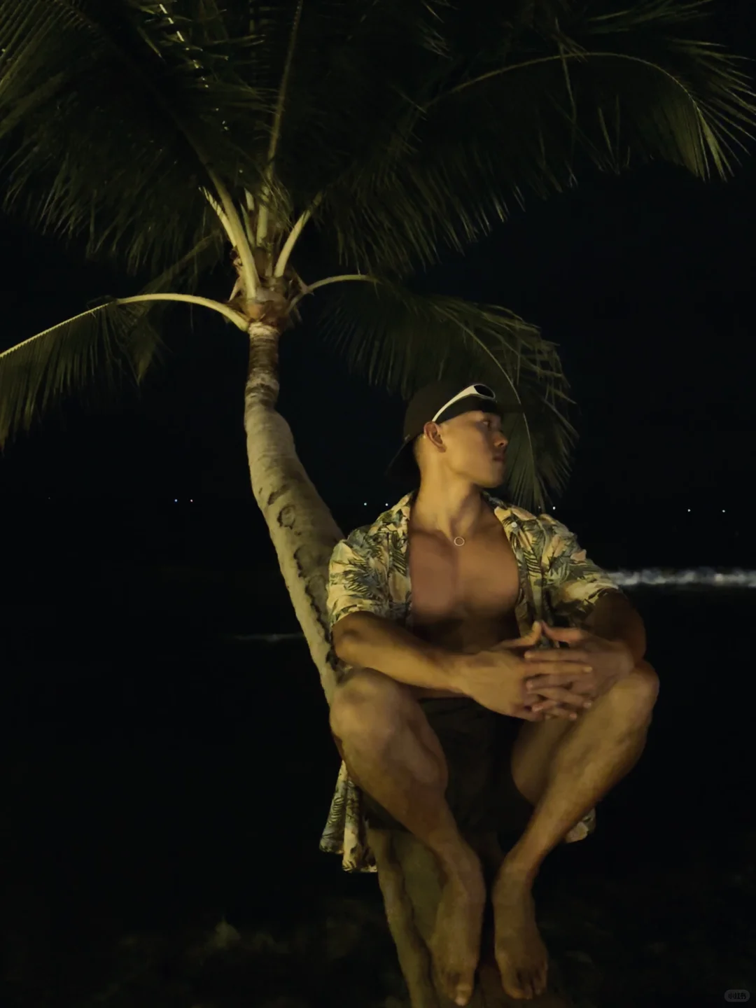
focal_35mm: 26
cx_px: 378
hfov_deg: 53.1
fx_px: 757
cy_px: 504
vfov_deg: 67.3
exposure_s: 1/4
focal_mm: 5.96
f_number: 1.6
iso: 200
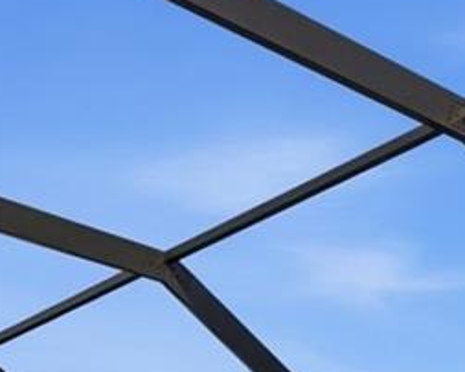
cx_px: 458
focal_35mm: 95
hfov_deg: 19.6
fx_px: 1306
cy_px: 777
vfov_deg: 13.5
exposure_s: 1/2500
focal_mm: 16
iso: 400
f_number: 9
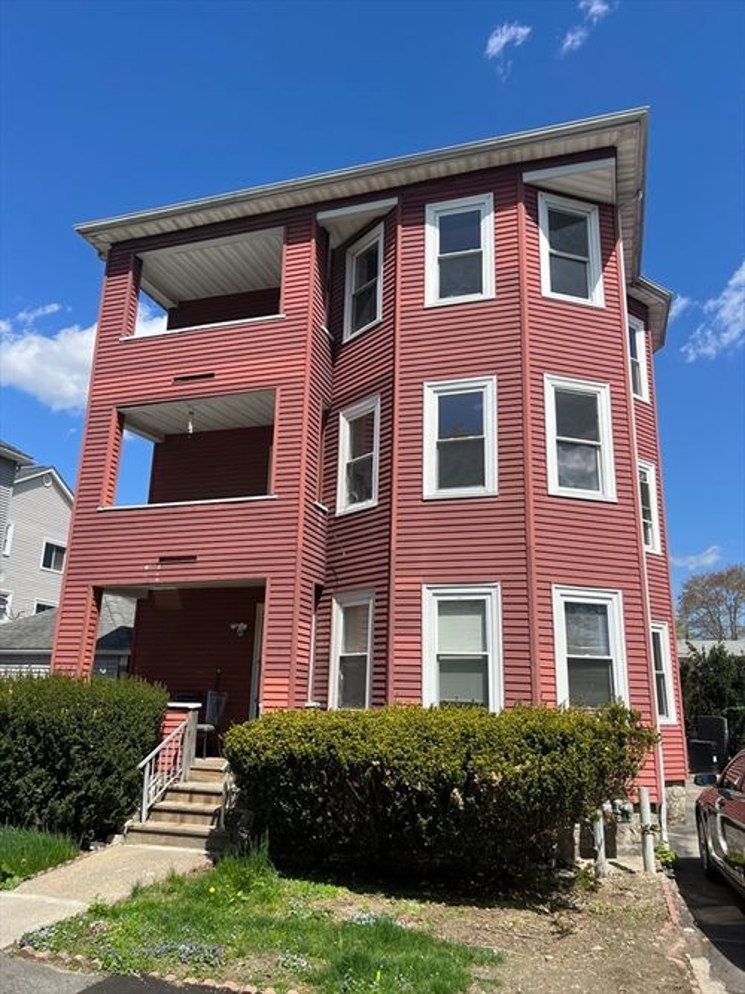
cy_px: 497
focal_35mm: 26
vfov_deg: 67.3
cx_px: 372
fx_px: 746
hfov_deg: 53.0
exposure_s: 1/3356
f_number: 1.5
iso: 50
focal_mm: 5.7
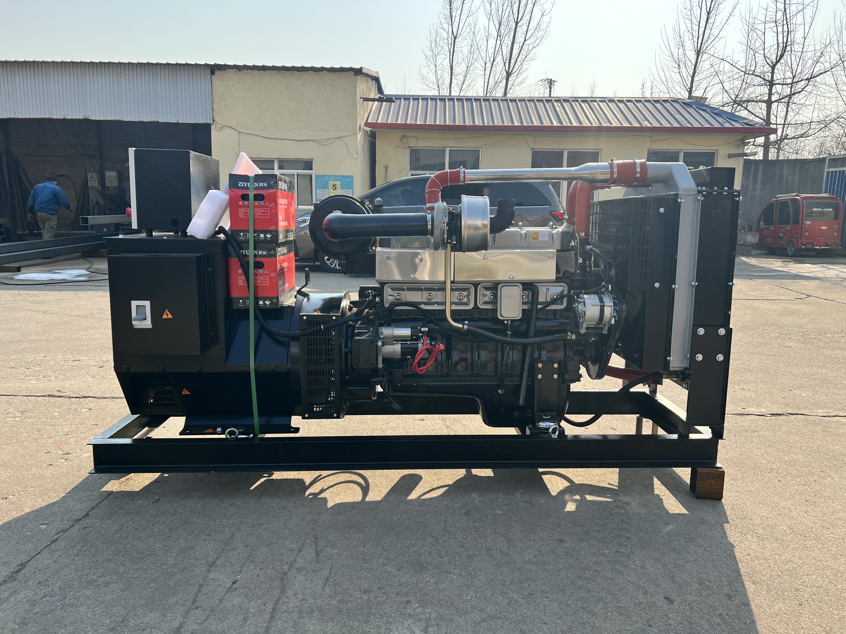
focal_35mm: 26
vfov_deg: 53.1
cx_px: 423
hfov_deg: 67.3
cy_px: 317
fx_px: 635
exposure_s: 1/2123
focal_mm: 5.7
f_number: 1.5
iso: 50
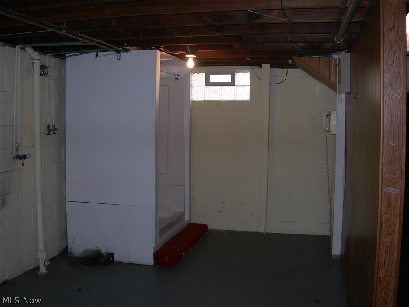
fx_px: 449
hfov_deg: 49.0
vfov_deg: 37.7
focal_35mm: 38
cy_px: 154
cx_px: 204
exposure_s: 1/60.1
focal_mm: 7.8
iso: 57
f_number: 2.8
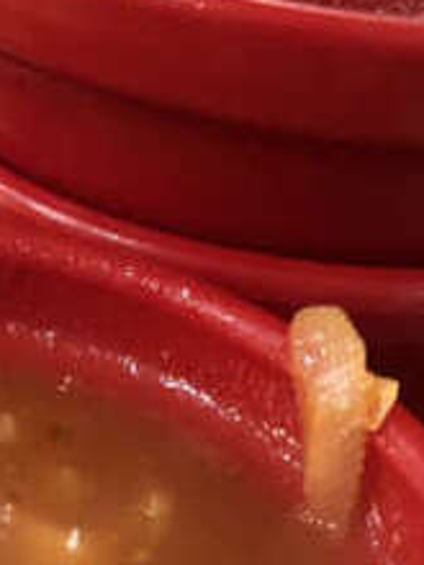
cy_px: 647
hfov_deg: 14.0
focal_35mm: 102
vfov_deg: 18.4
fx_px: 1666
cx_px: -118
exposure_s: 1/5
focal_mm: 4
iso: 80
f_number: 1.8
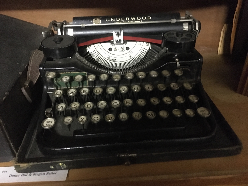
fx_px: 208
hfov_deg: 61.7
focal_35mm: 29
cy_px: 93
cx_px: 124
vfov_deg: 48.2
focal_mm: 4.15
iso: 1600
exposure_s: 1/17
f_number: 2.2
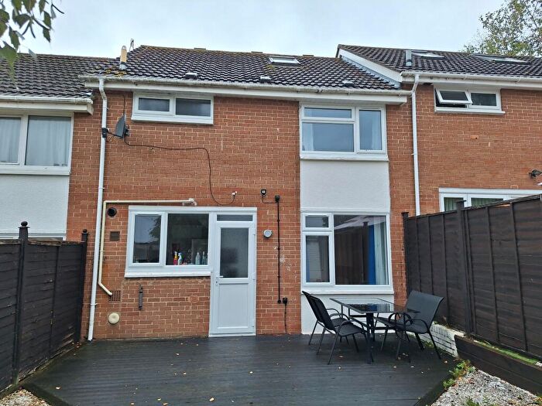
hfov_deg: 73.9
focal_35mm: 23
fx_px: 360
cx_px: 271
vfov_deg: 58.9
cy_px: 203
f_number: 1.8
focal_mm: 5.54
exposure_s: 1/718
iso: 40
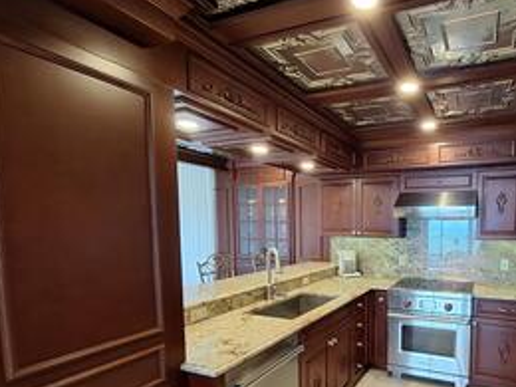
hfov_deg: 78.3
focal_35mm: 20
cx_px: 355
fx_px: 298
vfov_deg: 64.7
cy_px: 248
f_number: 2.2
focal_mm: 1.74
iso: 125
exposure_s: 1/40
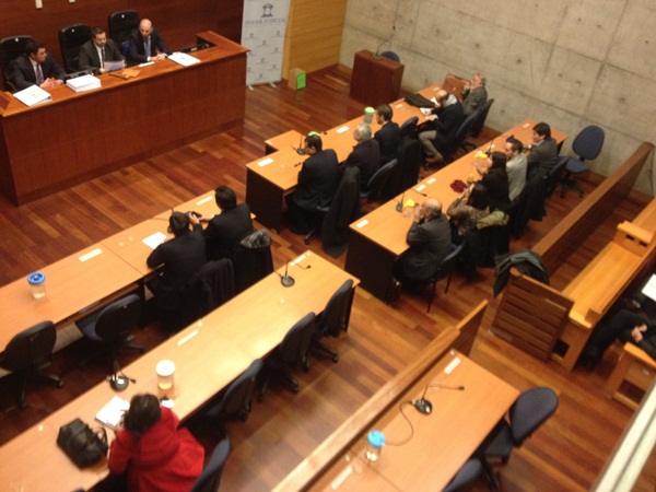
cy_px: 246
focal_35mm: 35
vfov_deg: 40.7
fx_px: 663
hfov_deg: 52.6
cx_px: 328
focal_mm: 4.28
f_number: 2.4
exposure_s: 1/20
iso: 320
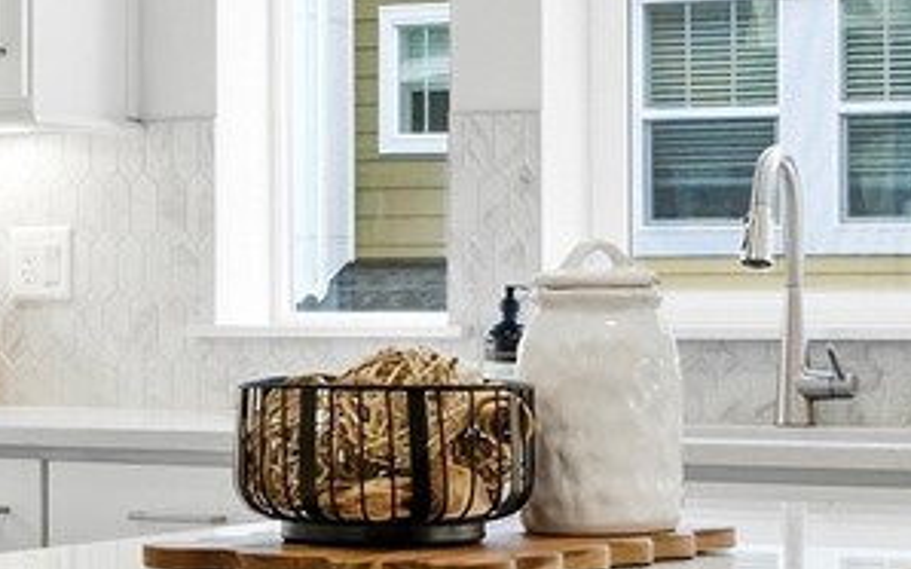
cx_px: 216
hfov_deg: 17.0
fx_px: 3028
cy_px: 297
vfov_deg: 10.7
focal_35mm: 122
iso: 400
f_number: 9
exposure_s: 1/50
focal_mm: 21
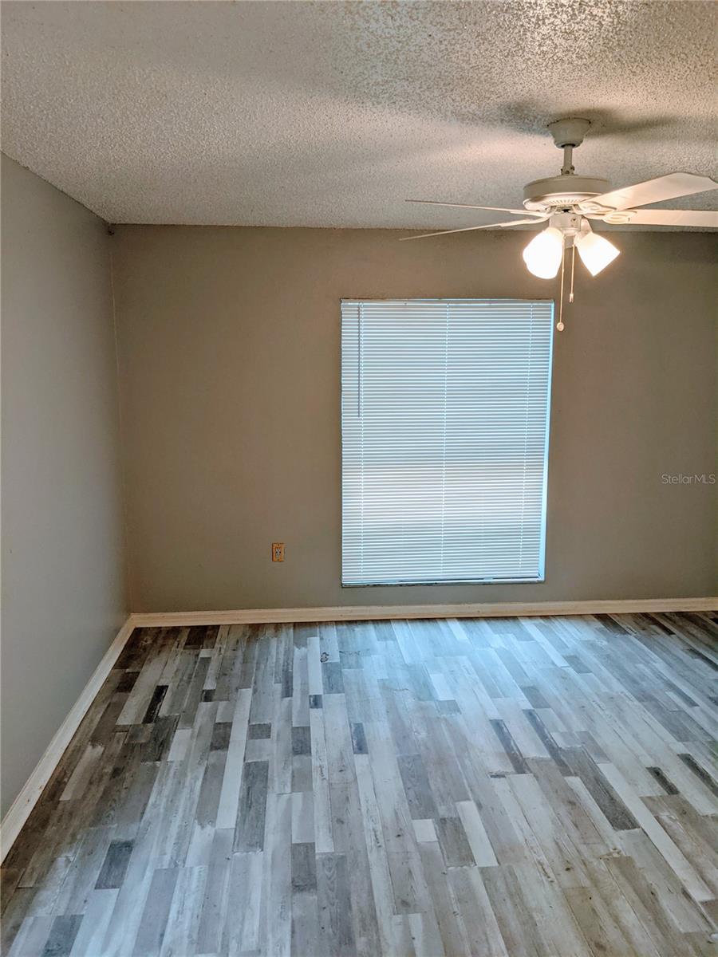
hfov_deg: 51.4
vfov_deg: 65.3
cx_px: 359
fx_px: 747
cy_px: 478
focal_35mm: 27
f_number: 1.73
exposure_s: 1/120
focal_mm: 4.38
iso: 68
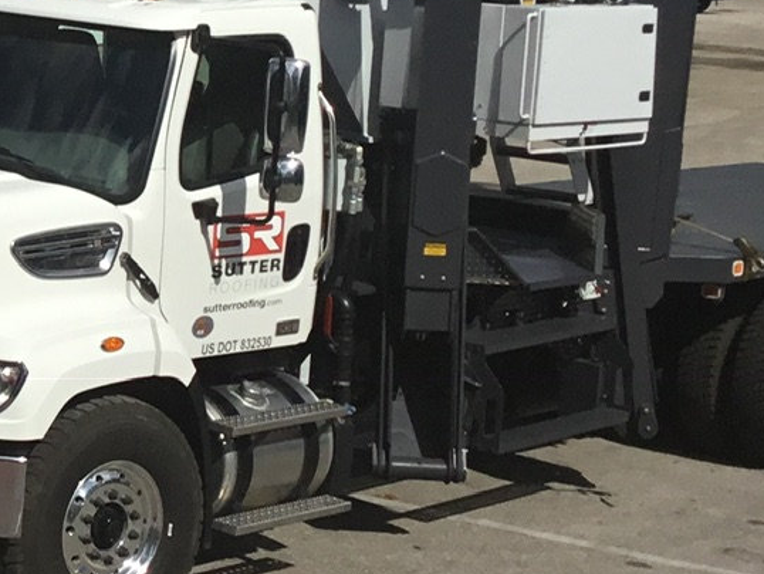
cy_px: 161
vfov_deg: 12.5
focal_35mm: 118
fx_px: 2606
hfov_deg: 15.8
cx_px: -251
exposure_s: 1/3891
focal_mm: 3.3
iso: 25
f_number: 2.4
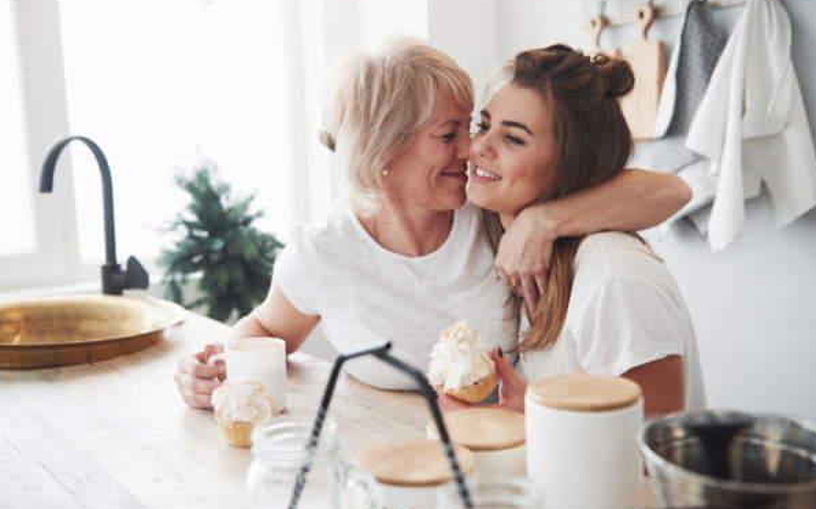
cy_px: 253
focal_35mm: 39
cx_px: 409
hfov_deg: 50.4
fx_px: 867
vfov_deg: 32.7
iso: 320
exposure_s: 1/200
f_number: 3.2
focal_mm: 38
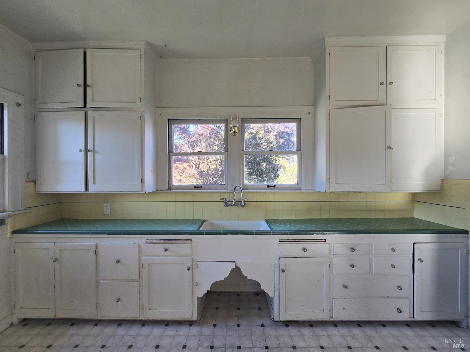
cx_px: 235
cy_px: 176
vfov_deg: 89.9
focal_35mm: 13
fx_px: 177
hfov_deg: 106.2
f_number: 2.2
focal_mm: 2.2
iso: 80
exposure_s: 1/120
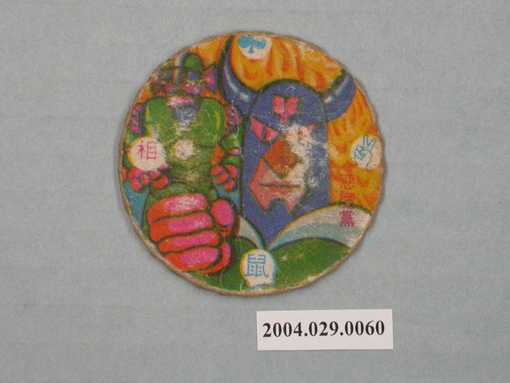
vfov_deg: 9.6
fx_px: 2269
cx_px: 255
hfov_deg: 12.8
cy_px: 192
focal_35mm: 154
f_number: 6.5
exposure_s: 1/30
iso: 200
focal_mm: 32
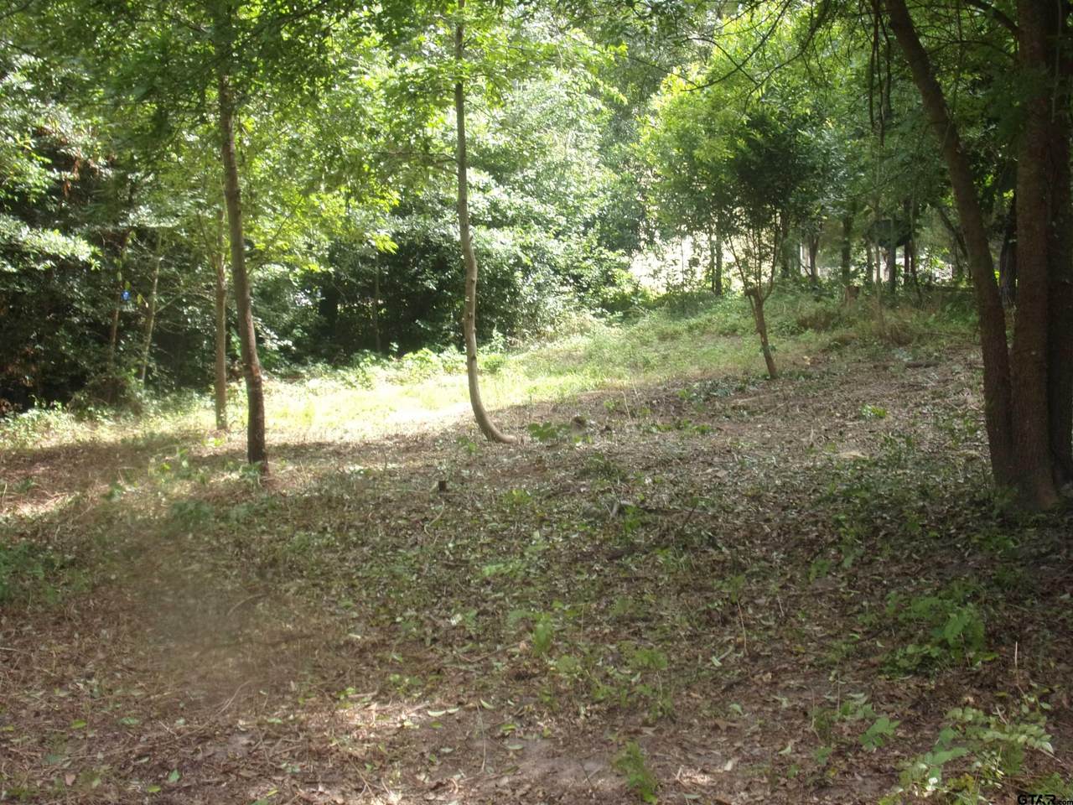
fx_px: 1426
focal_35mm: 46
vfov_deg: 31.5
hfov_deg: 41.2
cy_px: 402
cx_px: 536
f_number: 4.1
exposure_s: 1/56
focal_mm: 8.3
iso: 80
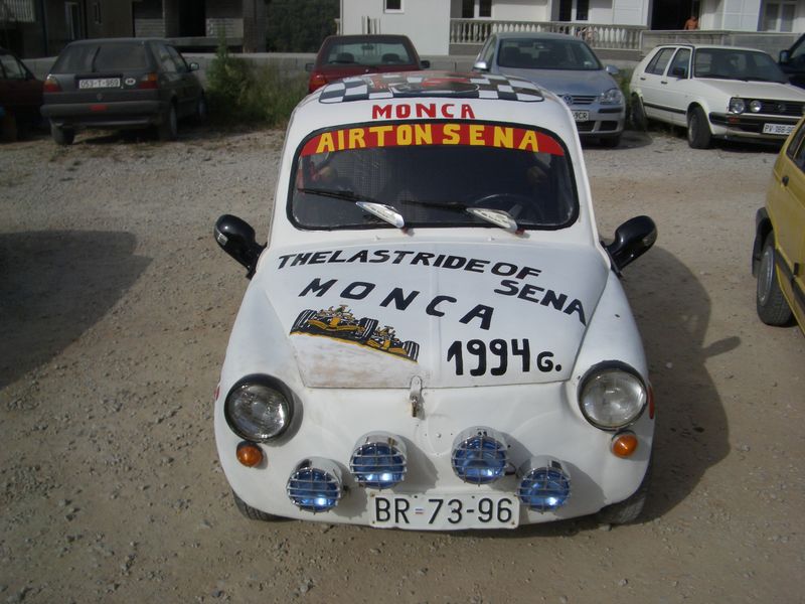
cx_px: 402
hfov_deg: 52.6
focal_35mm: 35
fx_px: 814
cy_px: 302
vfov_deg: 40.7
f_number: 4.3
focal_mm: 5.8
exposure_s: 1/1250
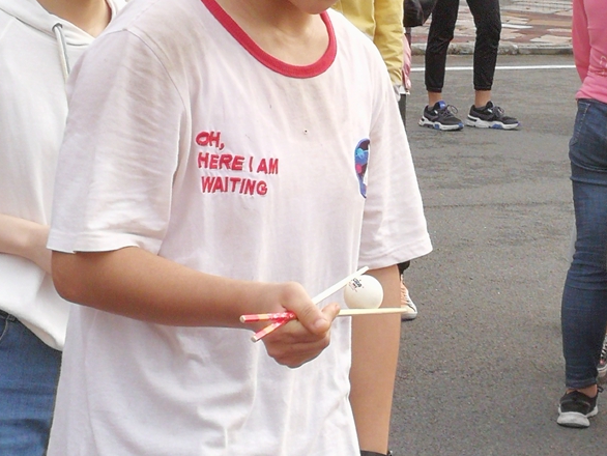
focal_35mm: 138
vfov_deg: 10.7
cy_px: 162
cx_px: 420
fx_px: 2421
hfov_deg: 14.3
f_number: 2.2
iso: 50
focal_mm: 3.95
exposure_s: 1/258
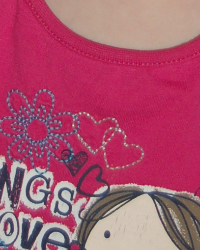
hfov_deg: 4.4
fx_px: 2583
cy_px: -356
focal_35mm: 349
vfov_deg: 5.4
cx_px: 172
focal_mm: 42
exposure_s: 1/60
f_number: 5.3
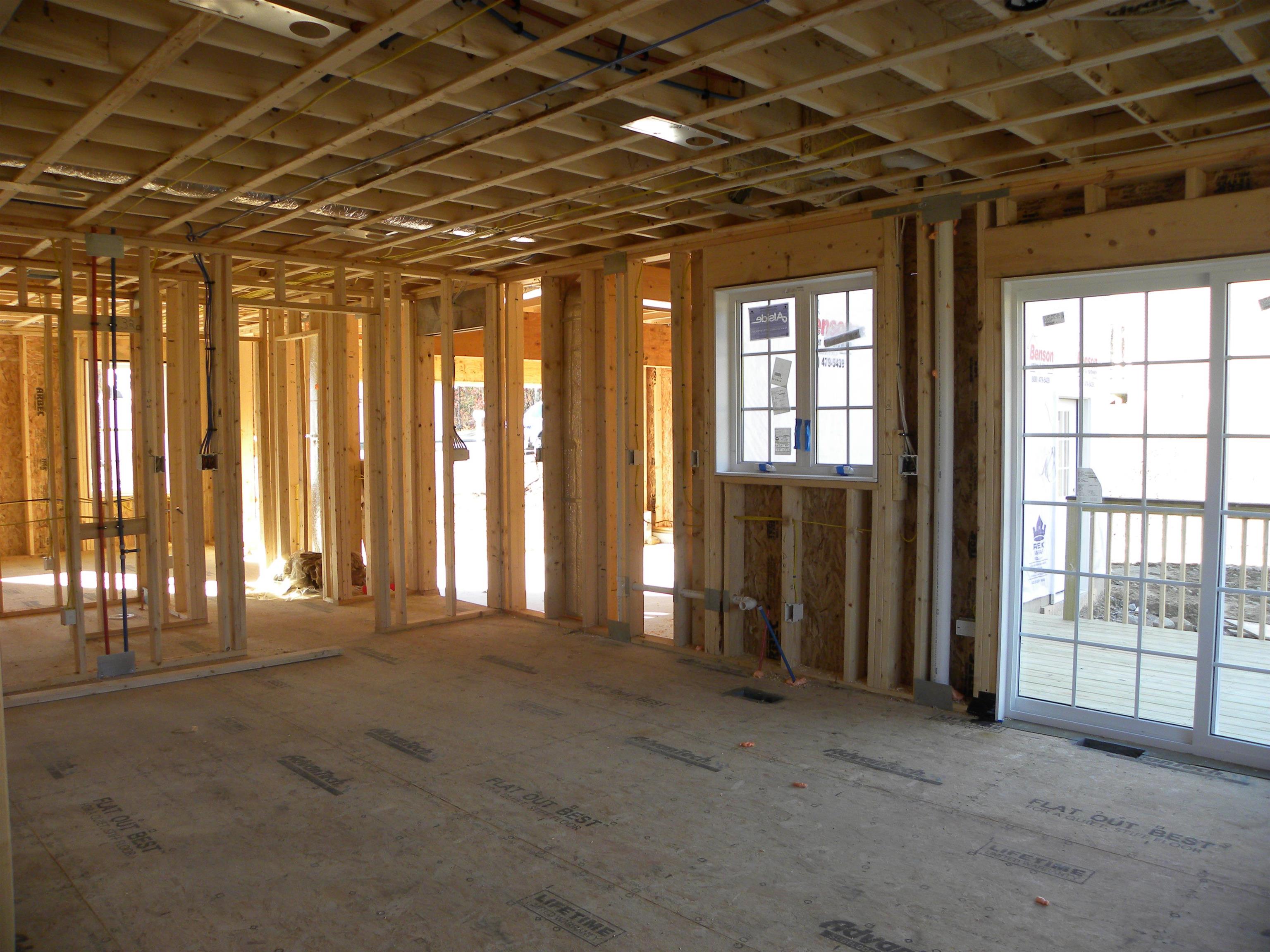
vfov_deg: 53.1
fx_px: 954
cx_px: 635
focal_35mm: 26
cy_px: 476
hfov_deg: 67.3
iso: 90
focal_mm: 4.6
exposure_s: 1/73.4
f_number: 2.8
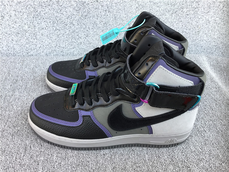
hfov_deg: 58.4
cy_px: 86
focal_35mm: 31
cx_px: 114
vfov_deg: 45.4
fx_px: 205
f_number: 2.4
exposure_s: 1/100
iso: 32
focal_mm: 3.3
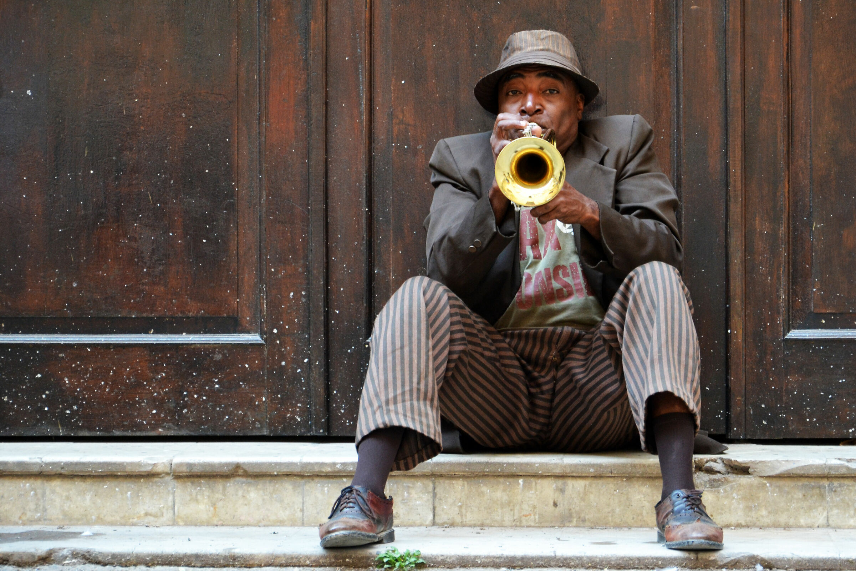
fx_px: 3031
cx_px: 428
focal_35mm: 128
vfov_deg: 10.8
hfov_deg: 16.1
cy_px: 286
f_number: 5.6
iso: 900
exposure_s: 1/60
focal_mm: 85
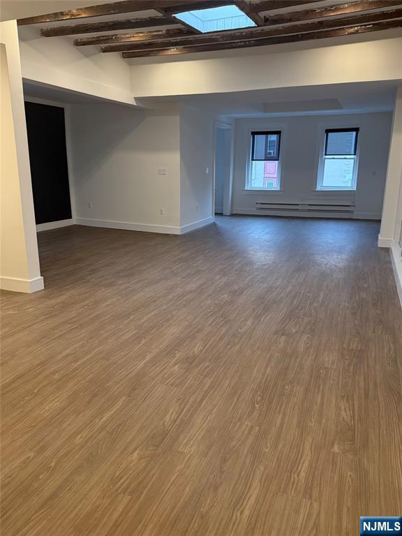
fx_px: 372
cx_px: 201
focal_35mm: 24
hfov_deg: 56.8
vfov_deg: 71.6
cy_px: 268
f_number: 1.78
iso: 320
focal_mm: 6.76
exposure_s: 1/120
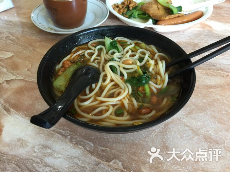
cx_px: 115
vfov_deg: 48.2
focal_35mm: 29
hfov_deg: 61.7
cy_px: 86
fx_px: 193
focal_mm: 4.15
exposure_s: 1/17
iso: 40
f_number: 2.2
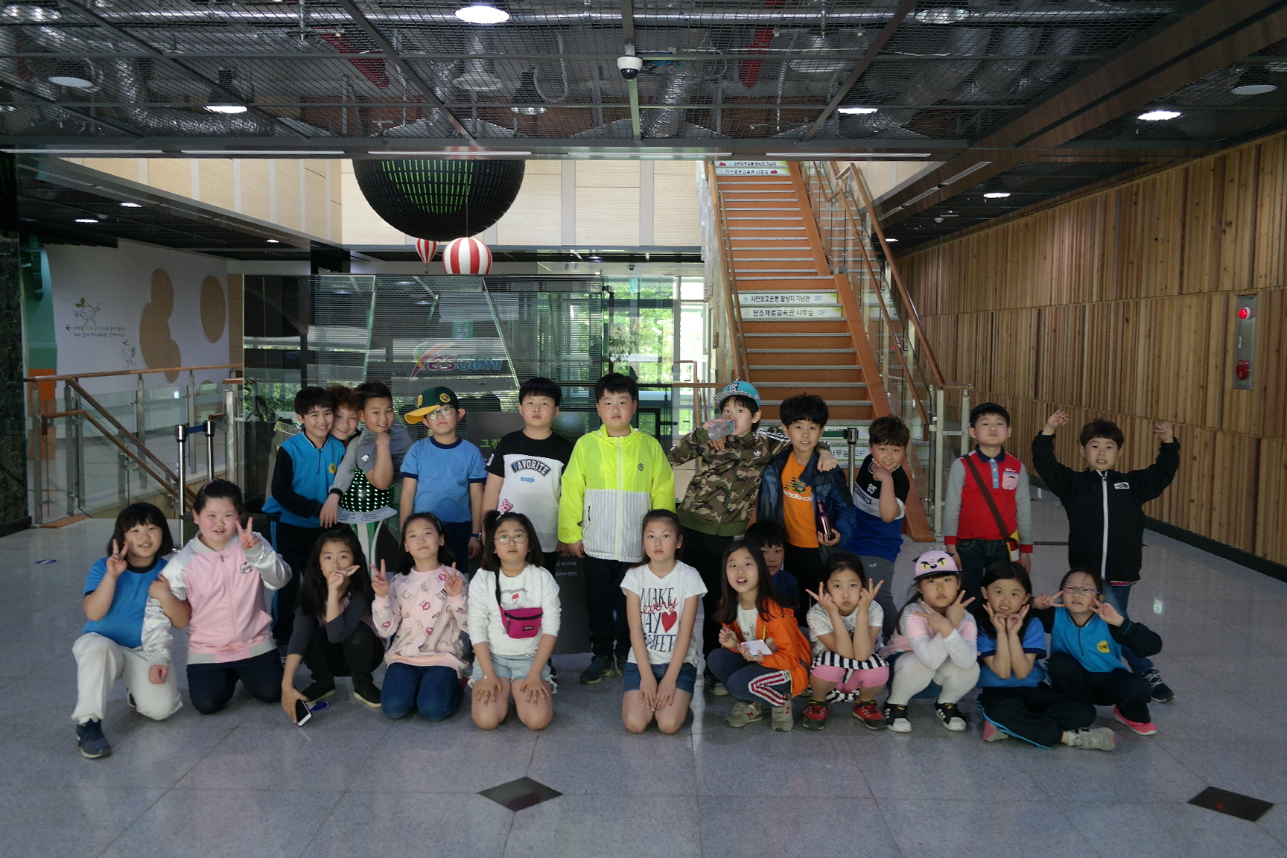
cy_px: 429
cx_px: 644
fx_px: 1072
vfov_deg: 43.6
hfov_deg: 61.9
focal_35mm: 30
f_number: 3.5
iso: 400
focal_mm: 20
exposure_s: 1/40
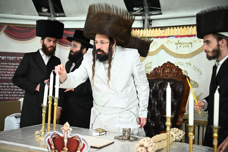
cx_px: 114
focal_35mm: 45
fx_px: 285
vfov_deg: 29.8
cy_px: 76
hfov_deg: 43.6
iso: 3200
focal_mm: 45
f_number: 3.2
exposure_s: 1/160
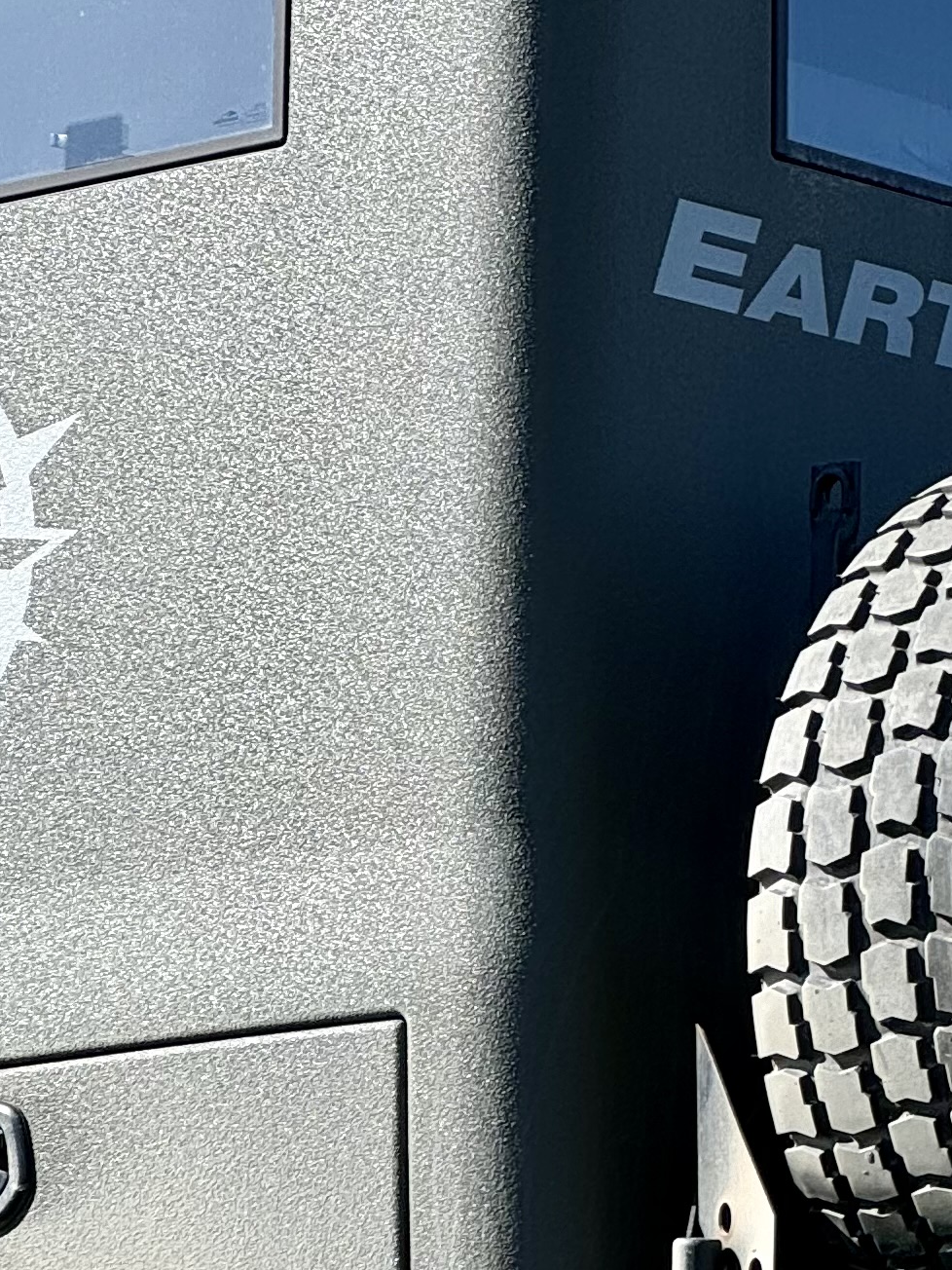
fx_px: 8727
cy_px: 727
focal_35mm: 238
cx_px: 1447
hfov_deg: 6.2
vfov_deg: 8.3
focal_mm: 9
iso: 25
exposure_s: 1/461
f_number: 2.8
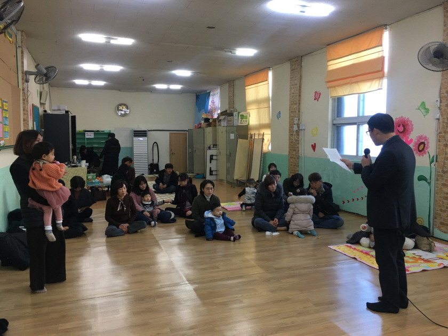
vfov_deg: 48.2
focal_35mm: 29
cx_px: 224
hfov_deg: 61.7
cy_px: 168
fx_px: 375
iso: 32
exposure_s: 1/15
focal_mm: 4.15
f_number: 2.2
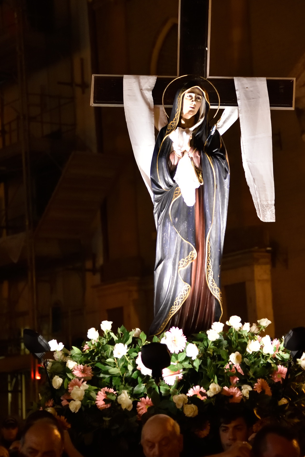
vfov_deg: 19.1
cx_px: 178
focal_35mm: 107
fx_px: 1358
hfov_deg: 12.8
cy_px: 227
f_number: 4
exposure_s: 1/125
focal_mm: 85
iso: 6400
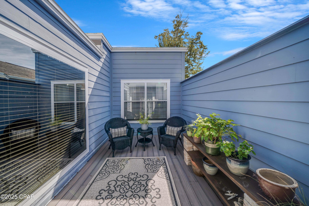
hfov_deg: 112.6
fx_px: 103
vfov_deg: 90.0
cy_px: 103
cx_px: 154
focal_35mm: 12
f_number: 5.6
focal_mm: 12
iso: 100
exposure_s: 1/640
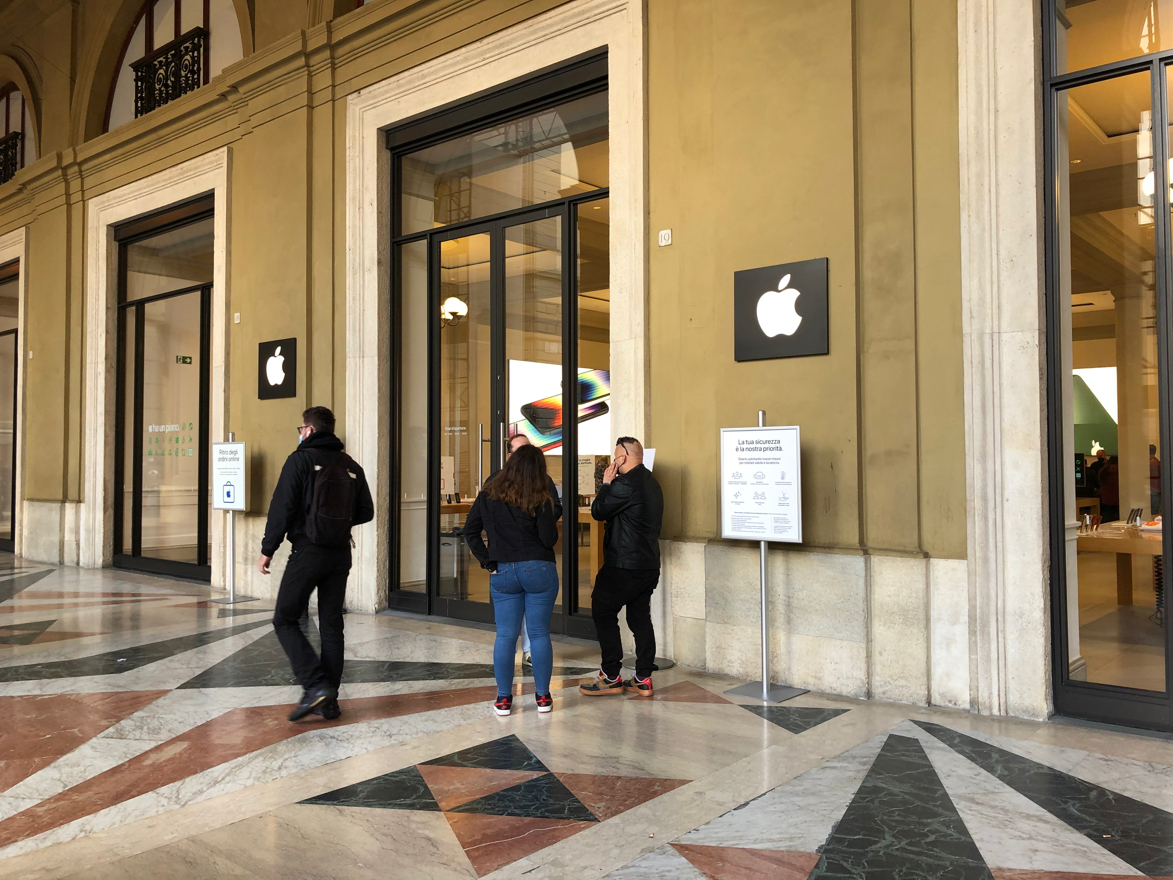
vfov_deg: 49.7
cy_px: 440
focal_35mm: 28
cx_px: 586
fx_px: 949
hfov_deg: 63.4
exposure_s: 1/50
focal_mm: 4
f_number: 1.8
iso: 25
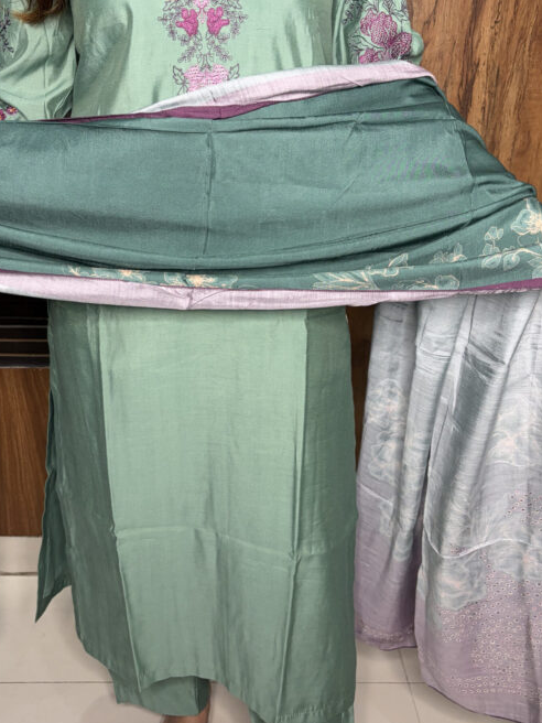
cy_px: 328
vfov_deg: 50.1
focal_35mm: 37
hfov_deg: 38.6
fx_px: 772
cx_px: 237
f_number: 1.6
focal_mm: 5.96
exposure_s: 1/50
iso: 125
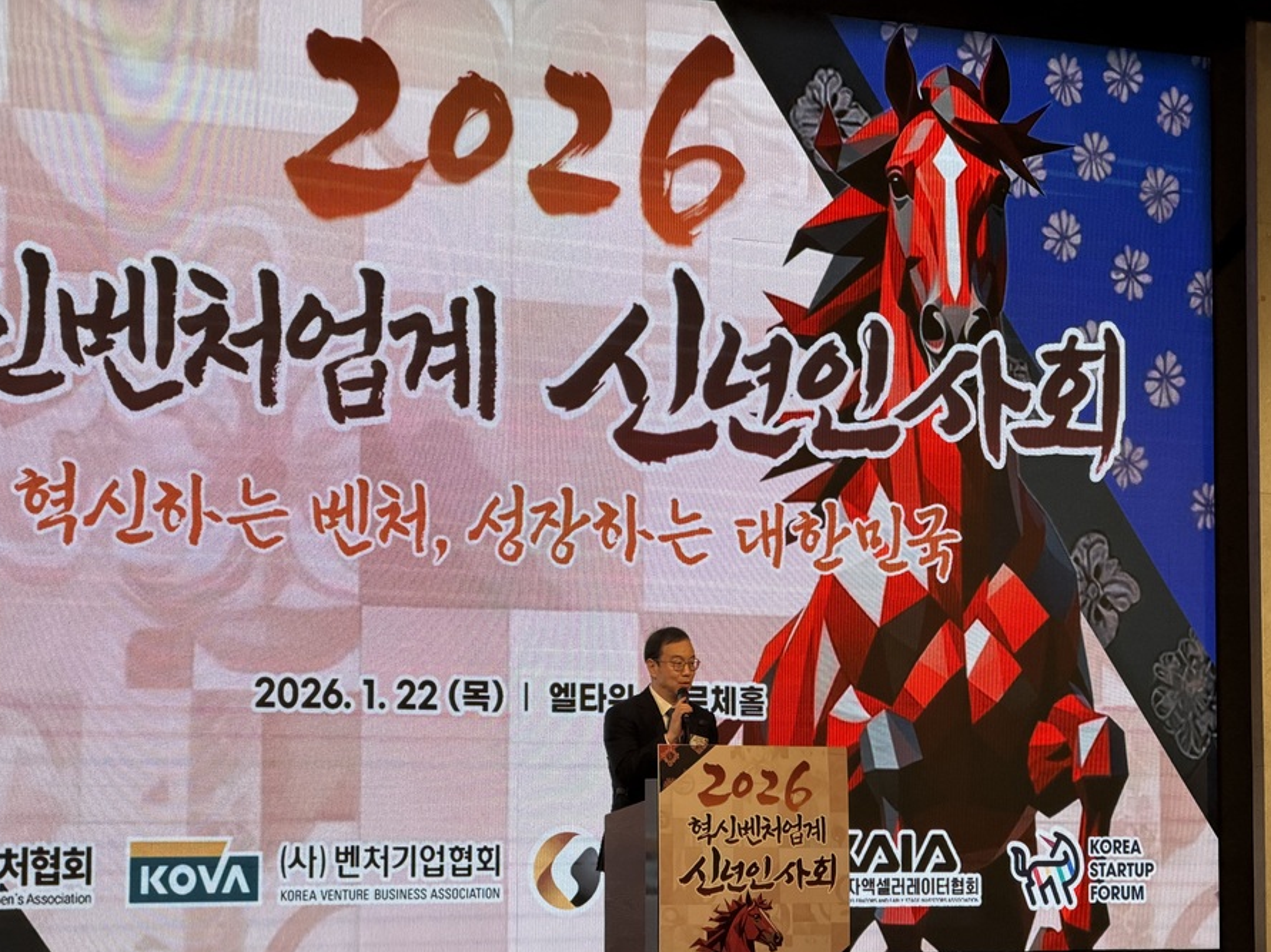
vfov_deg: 14.6
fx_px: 3708
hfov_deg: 19.5
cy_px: 480
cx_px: 632
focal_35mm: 101
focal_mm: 16.89
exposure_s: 1/120
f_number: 2.8
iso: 250
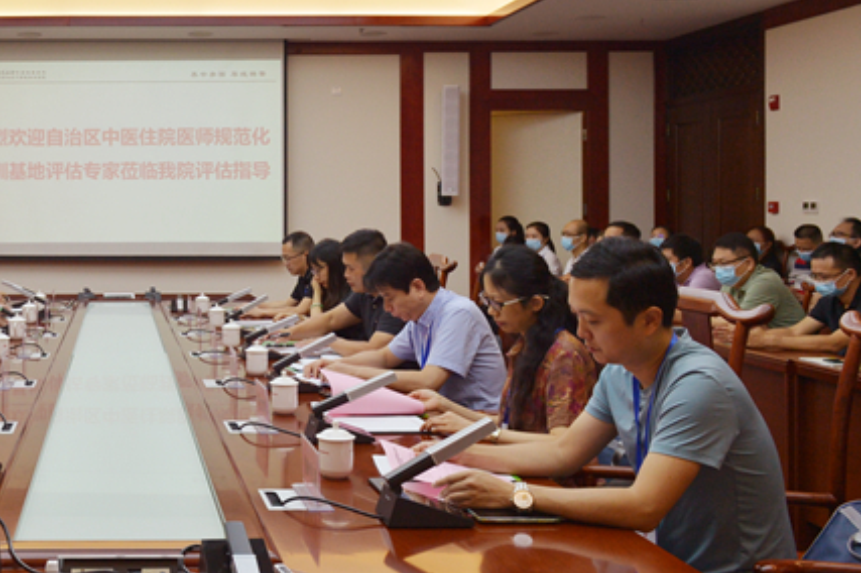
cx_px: 115
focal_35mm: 45
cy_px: 210
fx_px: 1075
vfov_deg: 29.7
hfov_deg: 40.9
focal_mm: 24
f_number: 6.3
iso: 800
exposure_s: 1/250
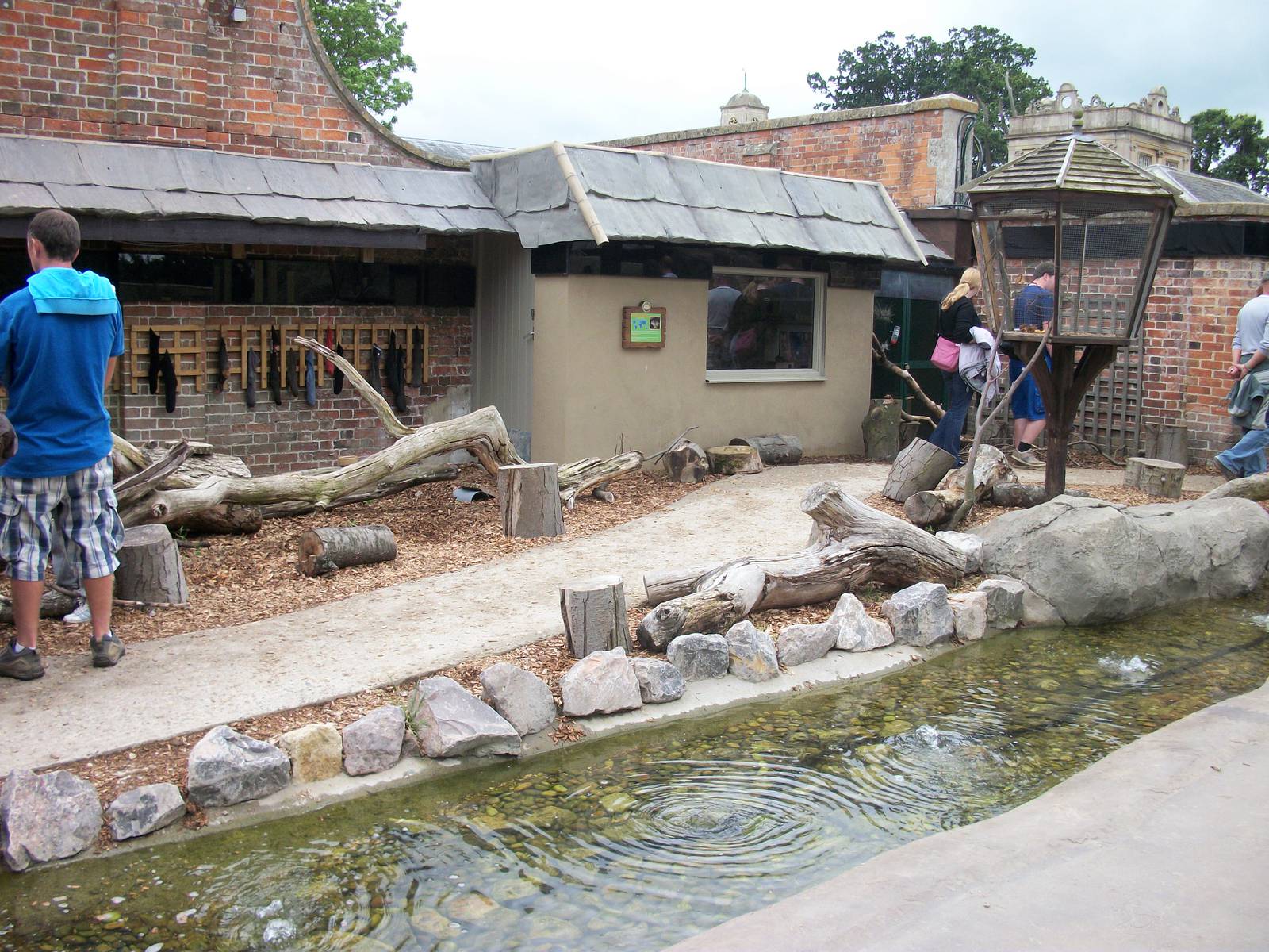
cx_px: 634
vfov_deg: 40.7
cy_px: 476
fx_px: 1283
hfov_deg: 52.6
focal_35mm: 35
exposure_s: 1/200
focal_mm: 6.3
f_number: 3.1
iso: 80
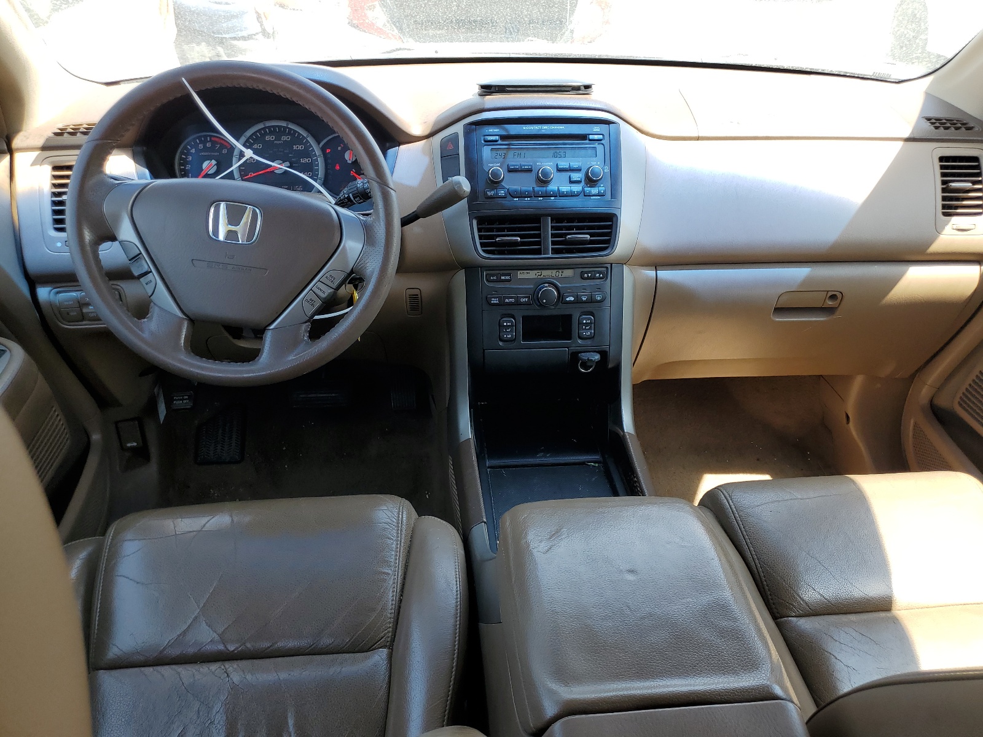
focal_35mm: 26
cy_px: 368
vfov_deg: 53.1
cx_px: 492
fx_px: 738
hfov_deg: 67.3
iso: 50
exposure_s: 1/312
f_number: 1.5
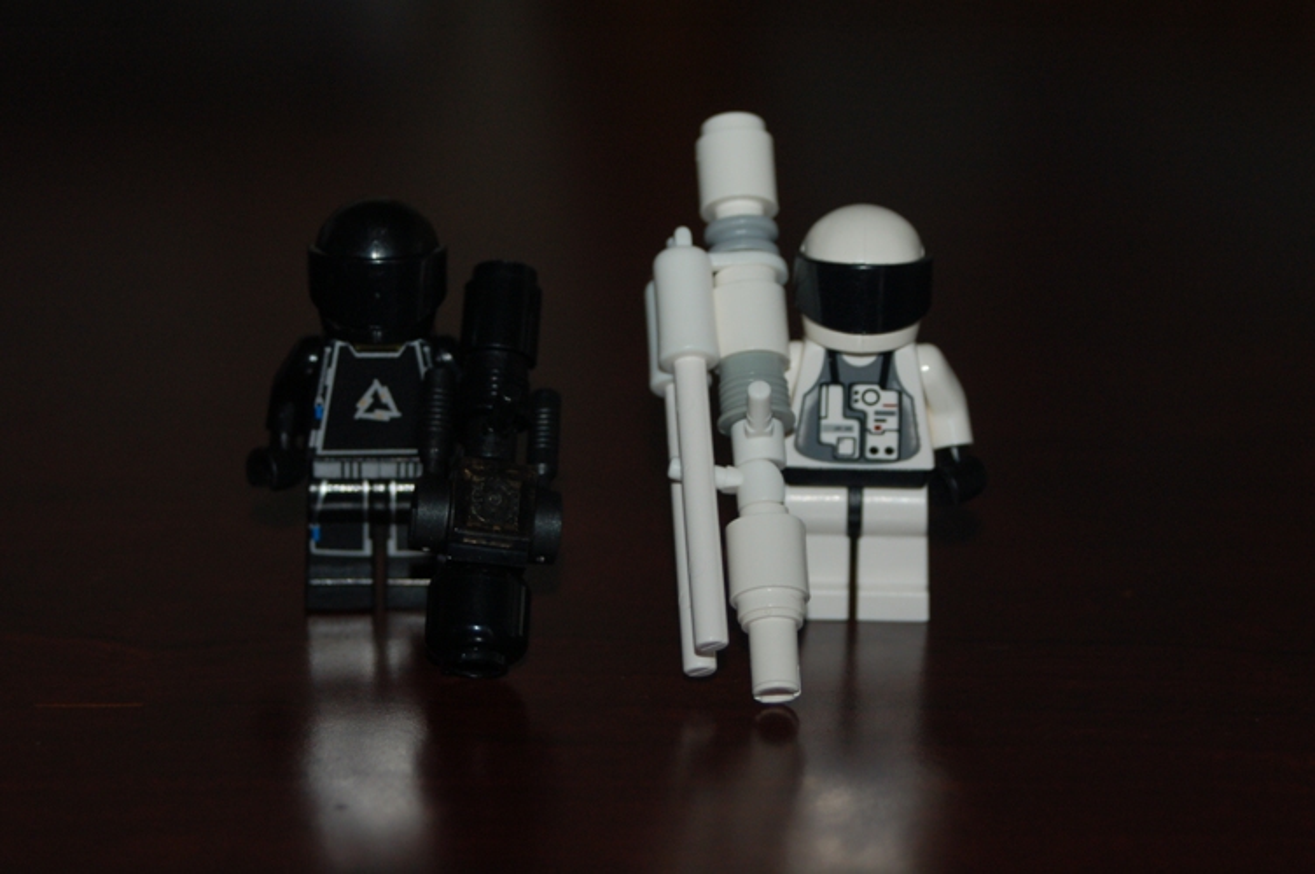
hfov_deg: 17.1
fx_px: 4379
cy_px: 437
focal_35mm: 120
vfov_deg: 11.4
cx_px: 658
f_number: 5.6
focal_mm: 80
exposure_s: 1/60
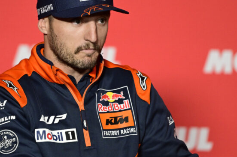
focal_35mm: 397
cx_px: 85
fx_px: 2611
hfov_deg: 5.2
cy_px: 60
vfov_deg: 3.5
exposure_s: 1/500
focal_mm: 200
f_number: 3.5
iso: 2000
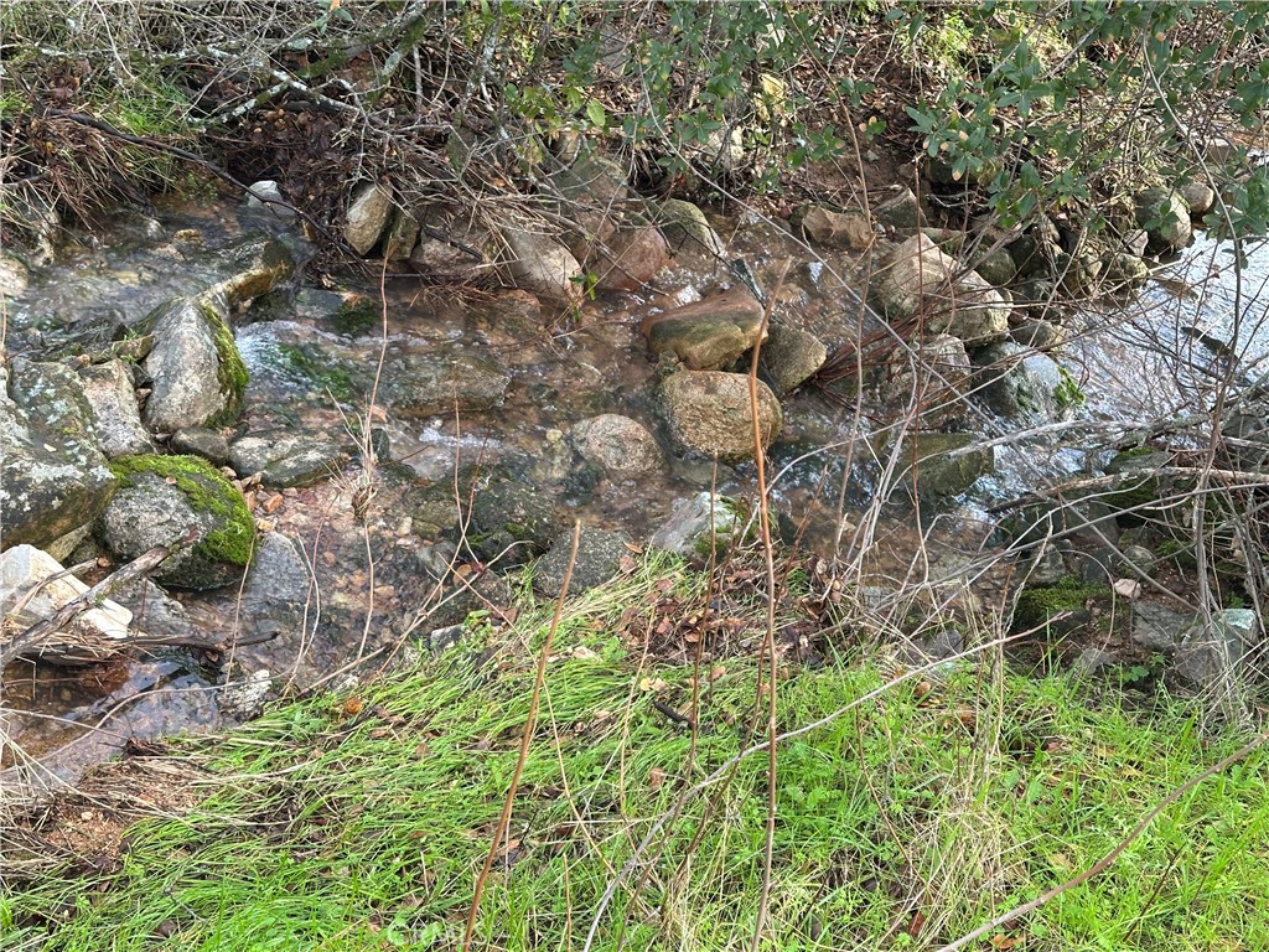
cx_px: 634
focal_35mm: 48
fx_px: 1760
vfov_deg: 30.3
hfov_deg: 39.7
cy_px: 476
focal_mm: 6.86
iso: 80
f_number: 1.78
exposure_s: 1/84
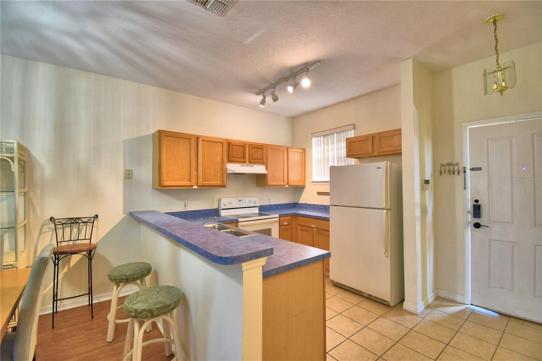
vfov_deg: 77.3
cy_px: 180
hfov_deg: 100.4
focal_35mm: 15
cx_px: 271
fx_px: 226
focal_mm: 10
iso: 400
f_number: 4.5
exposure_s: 1/60
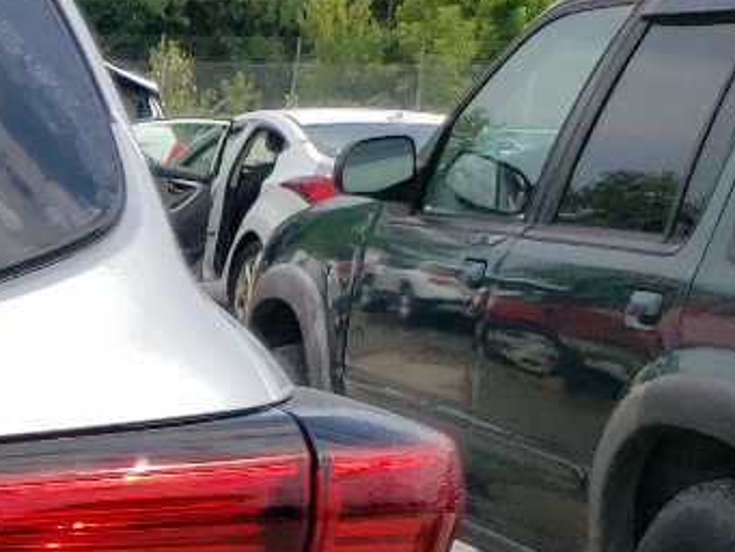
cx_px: -942
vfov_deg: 11.8
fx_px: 2591
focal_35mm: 122
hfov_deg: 12.9
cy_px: 727
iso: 50
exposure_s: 1/3333
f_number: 1.5
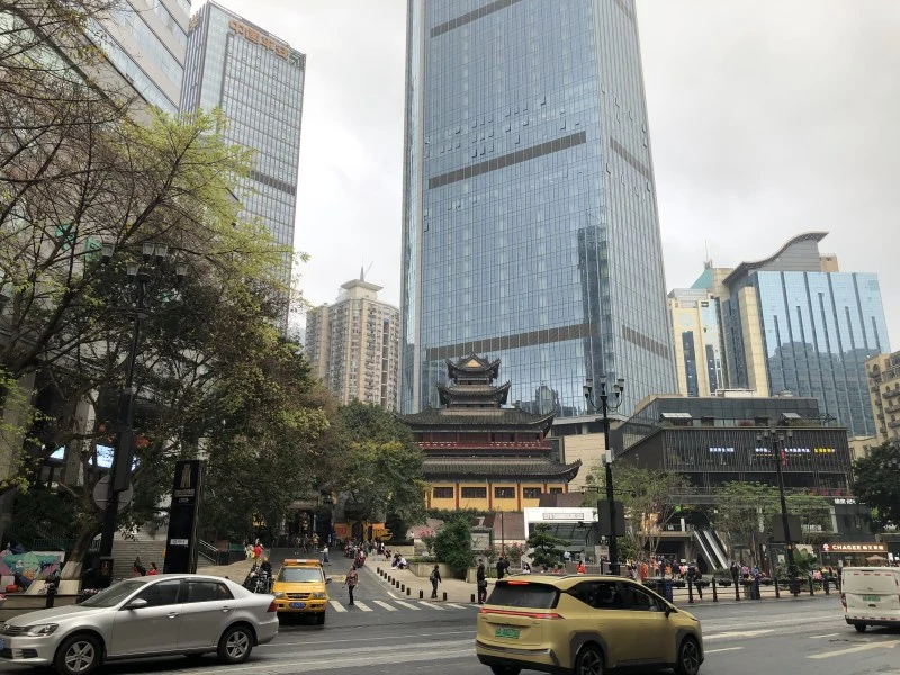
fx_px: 728
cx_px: 450
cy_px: 338
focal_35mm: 28
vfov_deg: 49.7
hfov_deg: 63.4
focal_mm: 4
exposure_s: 1/249
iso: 20
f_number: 1.8
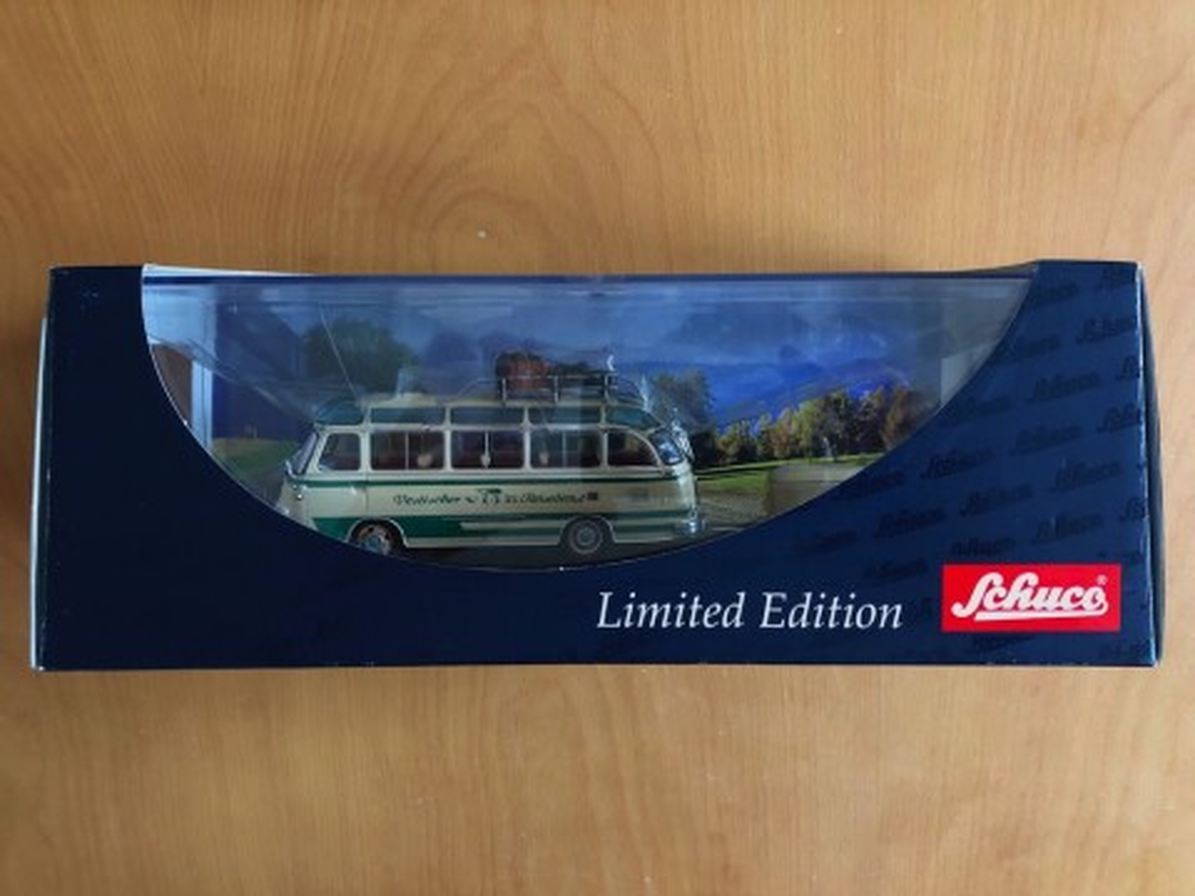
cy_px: 448
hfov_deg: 63.4
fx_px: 967
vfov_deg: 49.7
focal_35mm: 28
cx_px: 598
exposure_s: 1/7
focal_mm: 4
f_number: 1.8
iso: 100
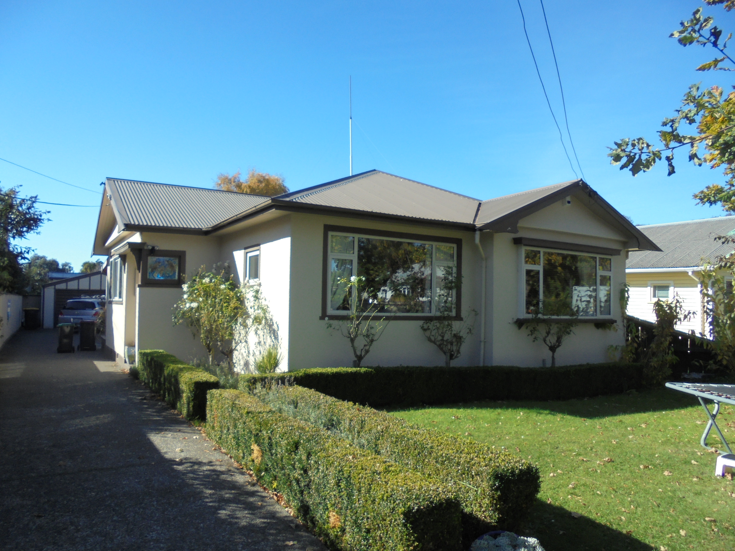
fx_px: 552
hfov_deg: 67.3
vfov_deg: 53.1
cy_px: 276
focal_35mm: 26
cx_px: 368
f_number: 3.5
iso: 100
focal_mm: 4.6
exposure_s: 1/640
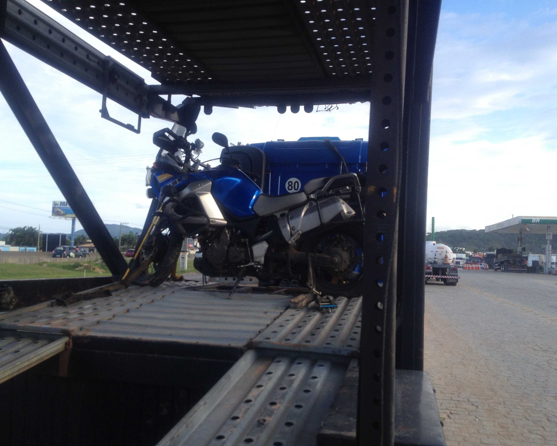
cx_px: 264
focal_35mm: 37
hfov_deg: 49.1
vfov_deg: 40.1
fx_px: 610
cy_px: 225
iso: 50
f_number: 2.4
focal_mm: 4.28
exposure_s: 1/484
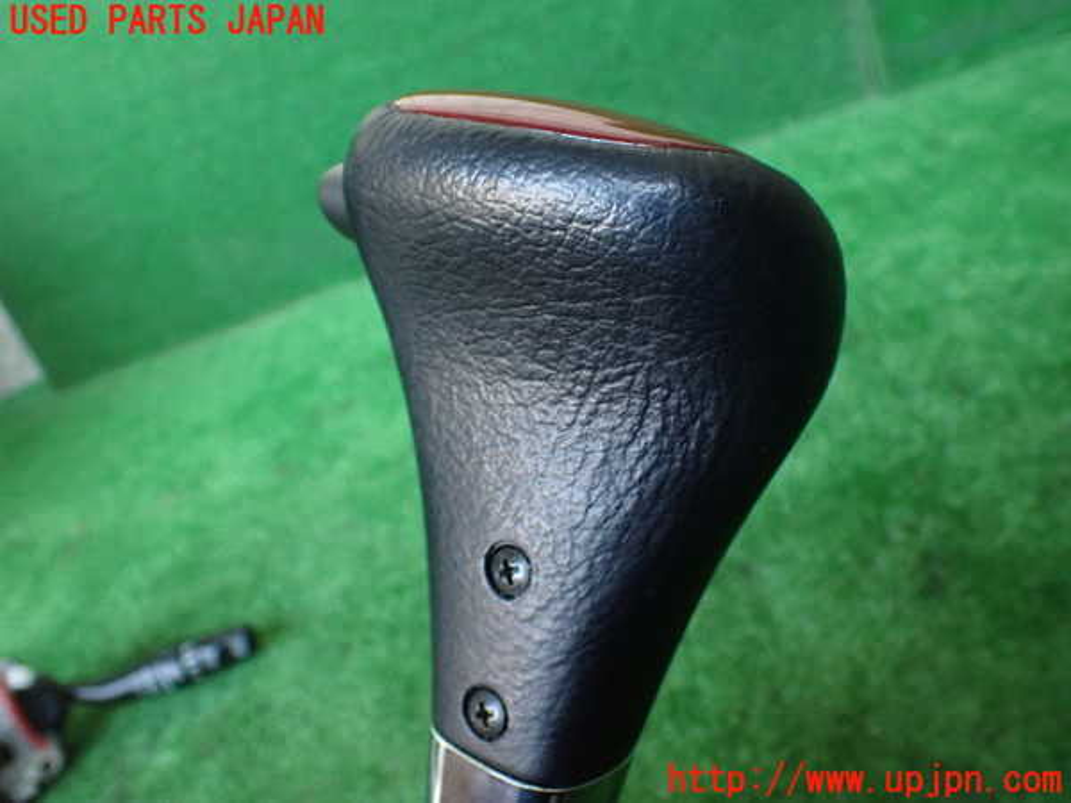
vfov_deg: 46.8
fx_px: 928
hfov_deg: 60.0
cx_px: 536
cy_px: 402
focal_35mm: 30
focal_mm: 5.4
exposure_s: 1/100
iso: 800
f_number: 2.3
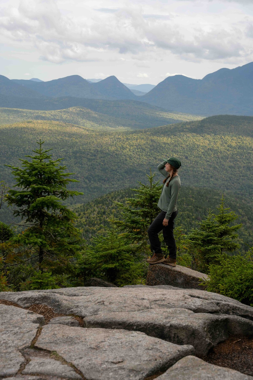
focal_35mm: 56
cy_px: 190
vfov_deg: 35.9
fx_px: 585
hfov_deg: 24.4
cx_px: 126
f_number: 5.6
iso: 160
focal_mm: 55.5
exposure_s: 1/400
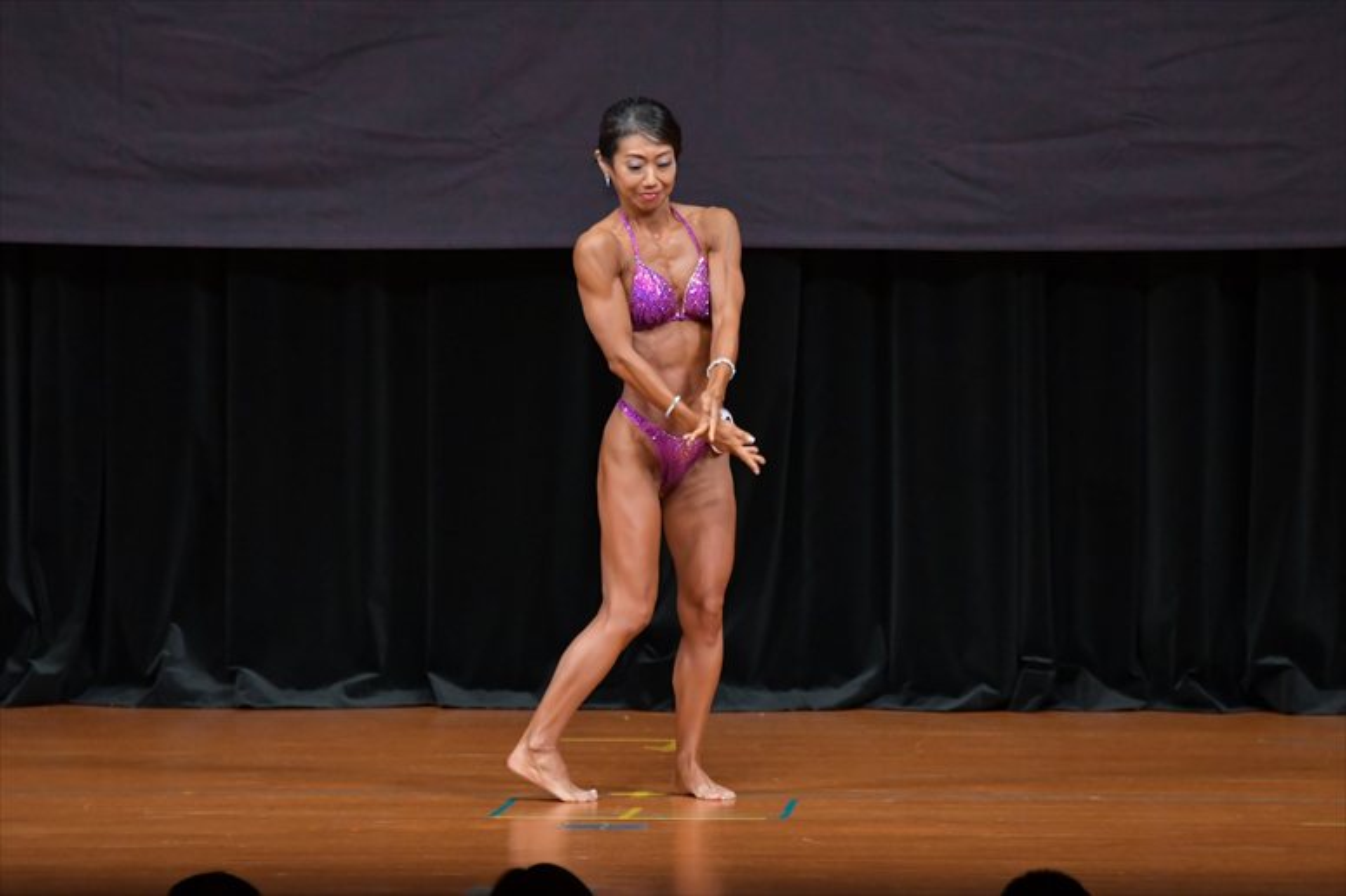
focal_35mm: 300
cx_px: 673
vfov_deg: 4.6
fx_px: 11211
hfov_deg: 6.9
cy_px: 448
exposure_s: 1/400
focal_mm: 200
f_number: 5.6
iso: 4000
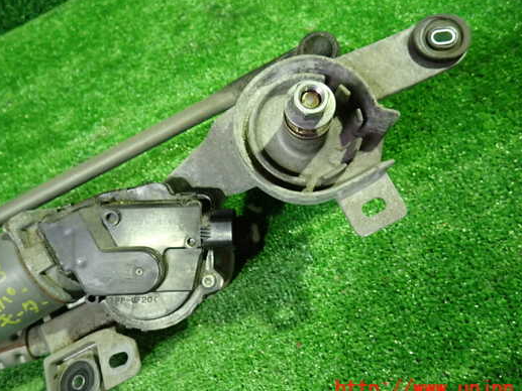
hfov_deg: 61.6
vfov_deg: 48.2
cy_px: 175
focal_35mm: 29
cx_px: 260
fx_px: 437
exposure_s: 1/30
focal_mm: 4.5
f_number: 2
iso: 500
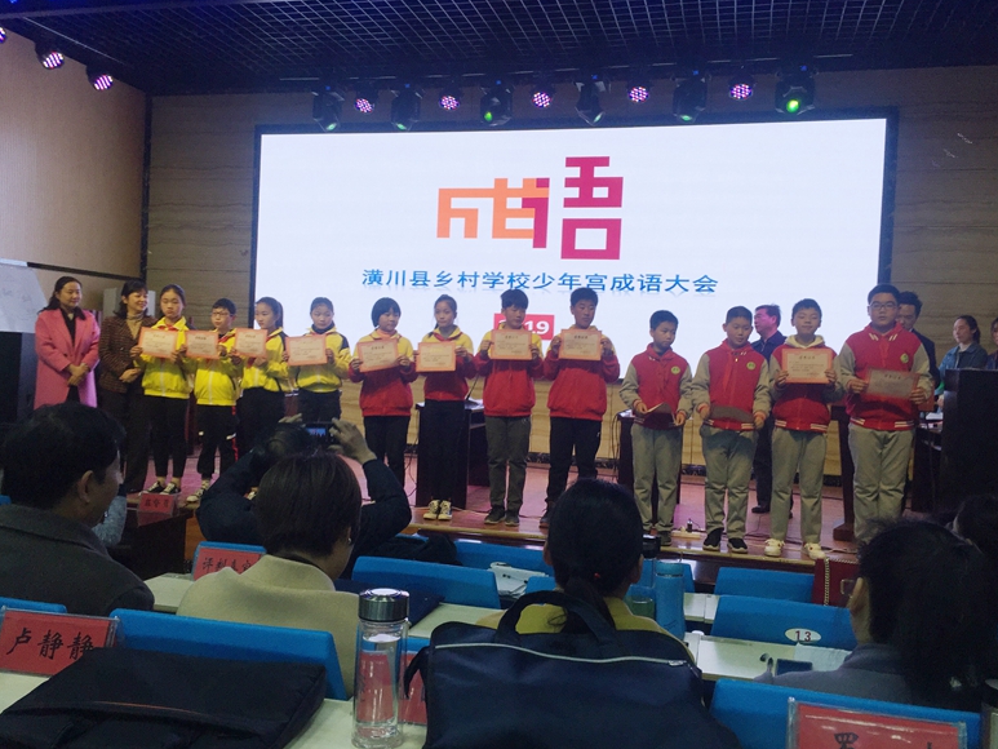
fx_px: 865
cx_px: 506
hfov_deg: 60.0
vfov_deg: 46.8
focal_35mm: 30
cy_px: 376
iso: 32
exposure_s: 1/117
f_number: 2.2
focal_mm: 4.15
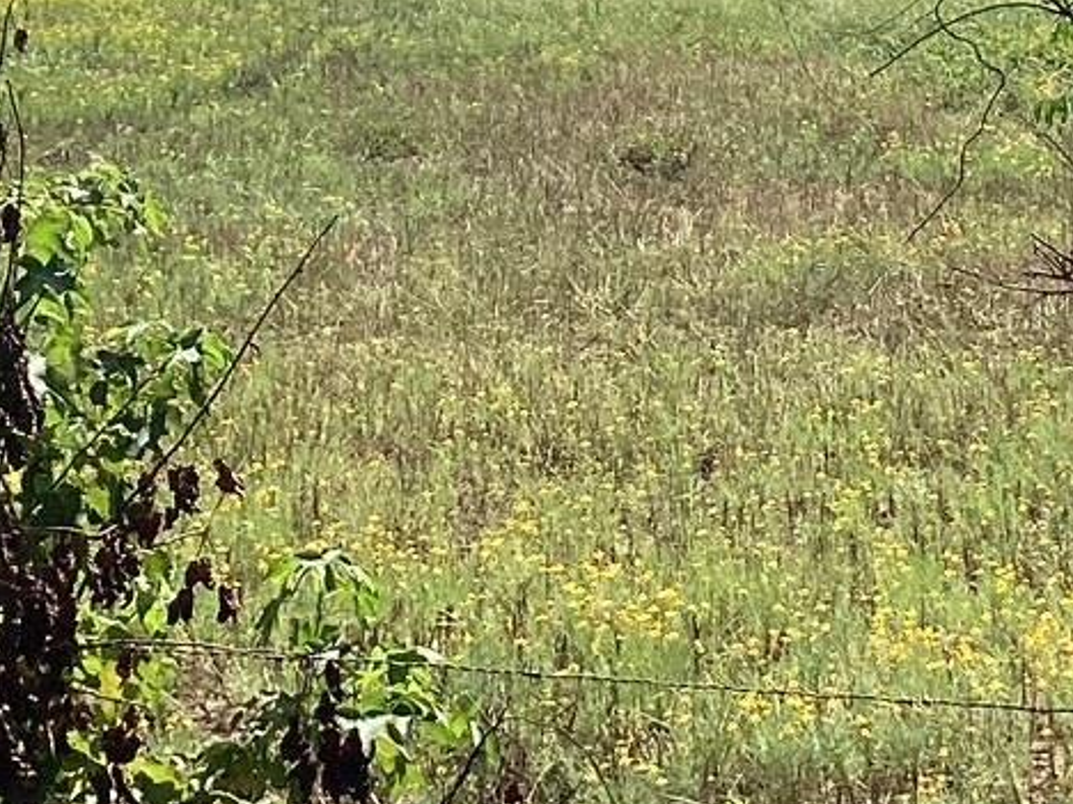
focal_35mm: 108
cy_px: -362
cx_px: 578
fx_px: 3348
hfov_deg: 18.2
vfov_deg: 13.0
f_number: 2.4
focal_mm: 3.3
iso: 25
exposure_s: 1/1894
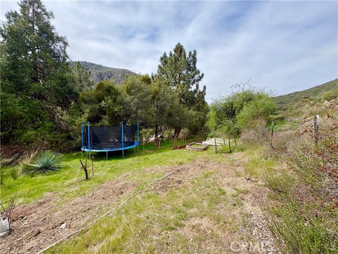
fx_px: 137
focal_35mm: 14
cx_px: 169
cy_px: 127
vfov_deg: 85.7
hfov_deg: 102.1
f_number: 2.2
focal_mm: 2.22
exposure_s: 1/1143
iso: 64
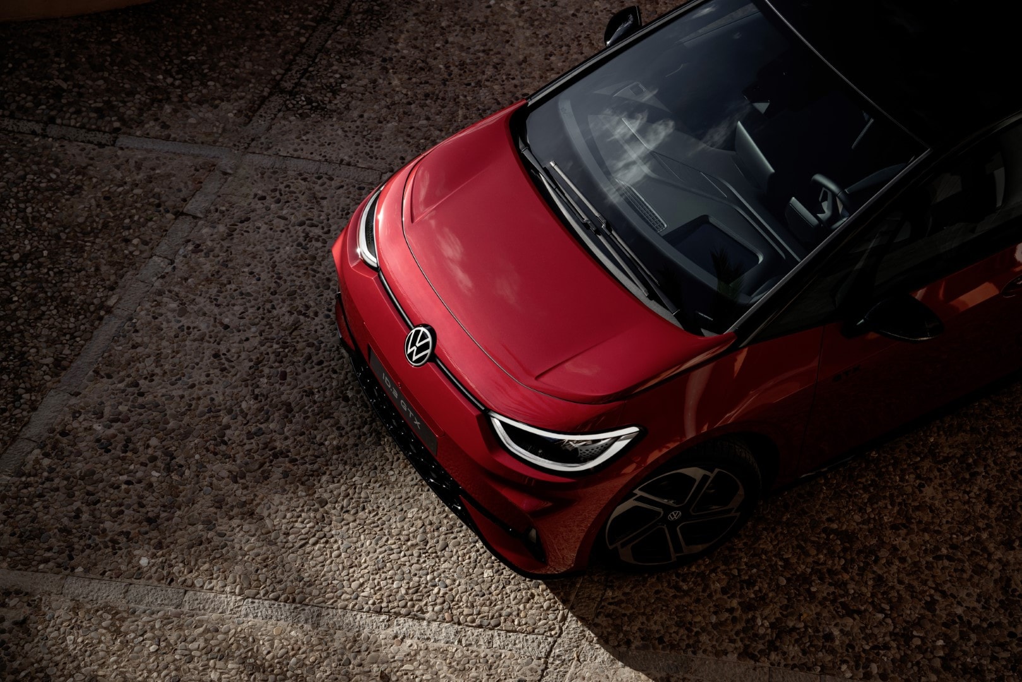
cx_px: 511
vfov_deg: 19.5
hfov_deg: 28.8
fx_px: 1987
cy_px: 341
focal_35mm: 70
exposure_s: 1/500
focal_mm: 70
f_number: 2.8
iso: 50
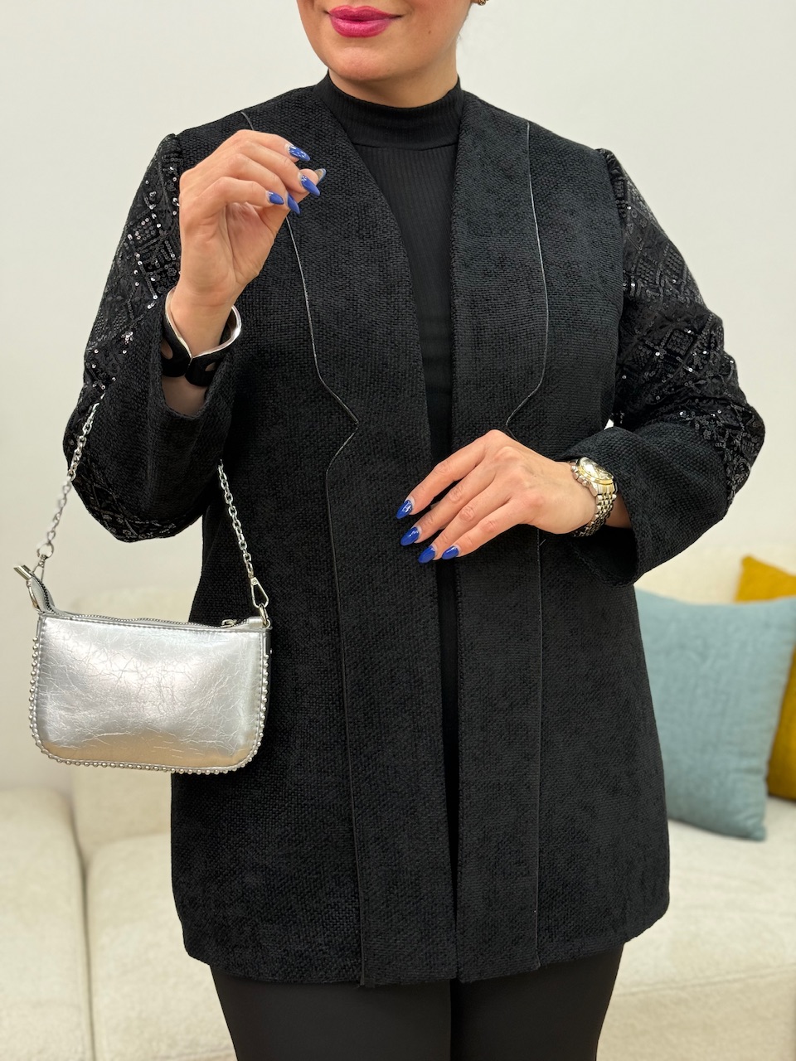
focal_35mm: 48
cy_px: 530
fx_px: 1472
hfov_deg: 30.3
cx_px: 398
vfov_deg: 39.7
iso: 80
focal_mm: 6.76
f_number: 1.78
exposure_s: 1/342
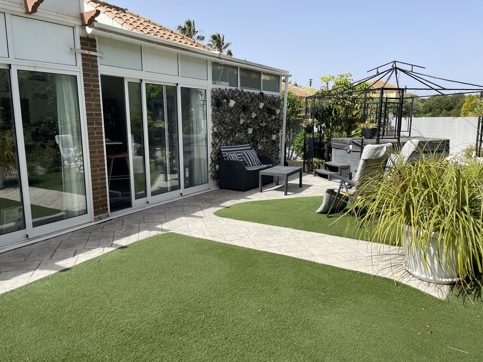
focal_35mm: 26
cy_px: 181
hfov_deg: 67.3
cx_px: 242
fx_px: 363
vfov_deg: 53.1
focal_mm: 4.2
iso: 32
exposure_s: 1/3125
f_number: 1.6
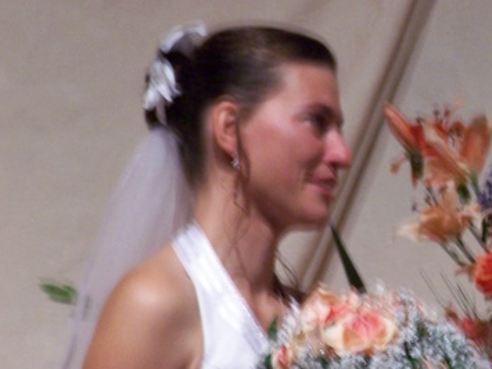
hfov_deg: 4.6
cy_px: 194
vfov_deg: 3.5
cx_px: 524
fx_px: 6053
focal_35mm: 426
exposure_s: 1/8
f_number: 3.2
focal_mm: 31.3
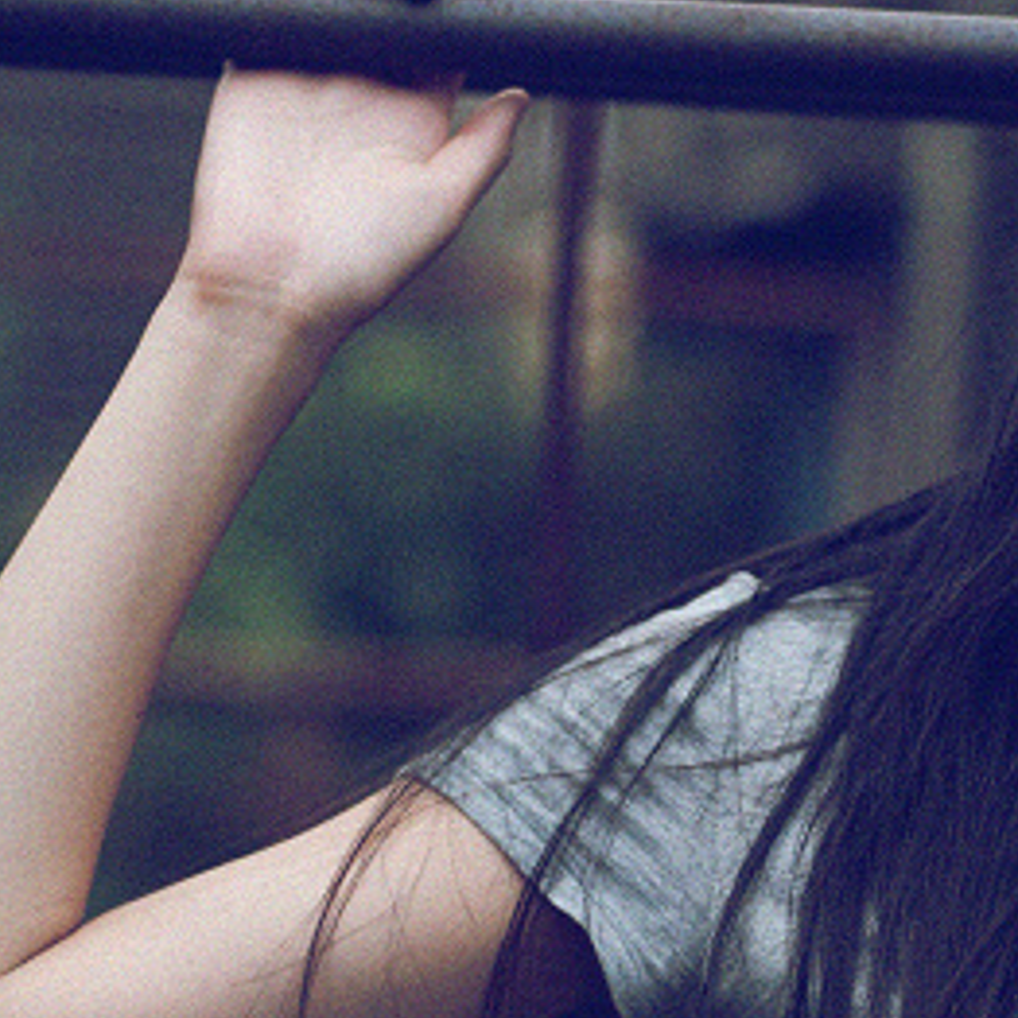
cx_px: 839
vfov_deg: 11.9
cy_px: 707
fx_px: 4858
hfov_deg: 11.9
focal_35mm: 146
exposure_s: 1/160
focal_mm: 50
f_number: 2
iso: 125
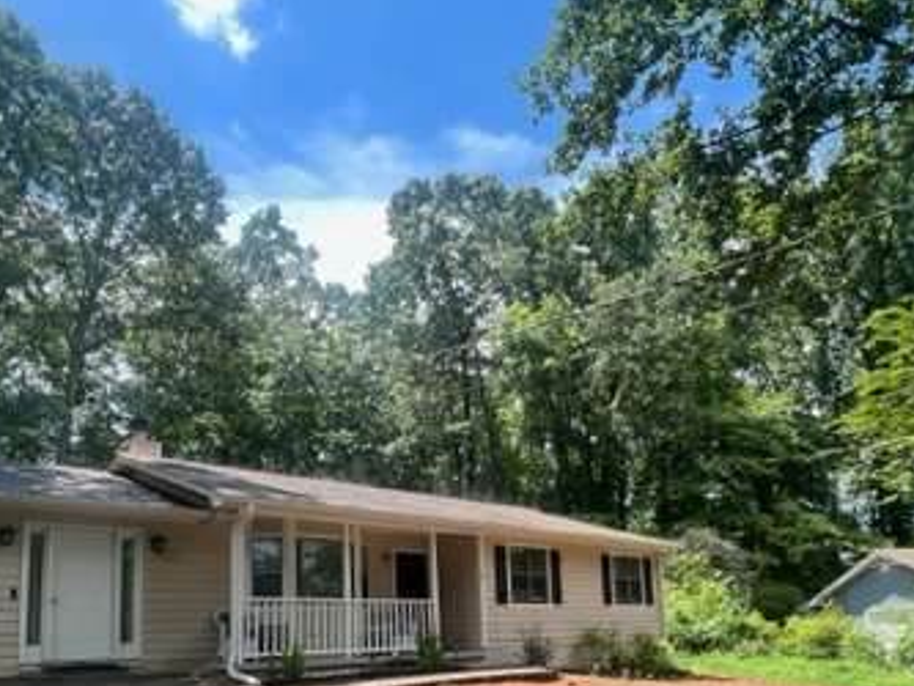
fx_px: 660
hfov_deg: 69.4
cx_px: 458
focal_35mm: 25
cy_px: 546
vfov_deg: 51.6
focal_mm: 1.57
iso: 32
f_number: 1.8
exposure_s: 1/431
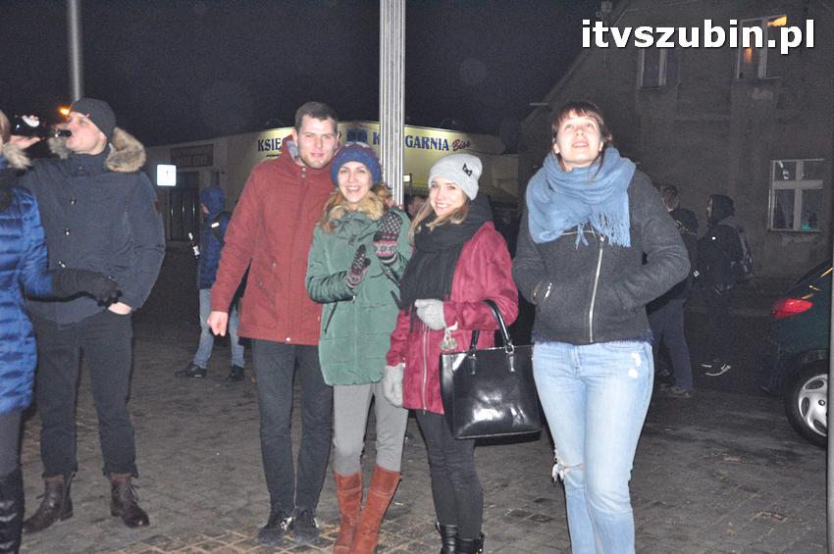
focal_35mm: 38
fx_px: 868
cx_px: 417
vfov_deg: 35.4
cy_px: 277
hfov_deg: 51.3
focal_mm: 25
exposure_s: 1/60
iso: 3200
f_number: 5.6
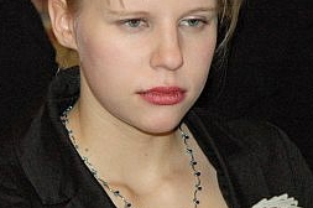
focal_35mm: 250
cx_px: 156
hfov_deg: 8.2
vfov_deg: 5.5
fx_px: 2171
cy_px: 106
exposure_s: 1/60
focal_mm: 70
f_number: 5
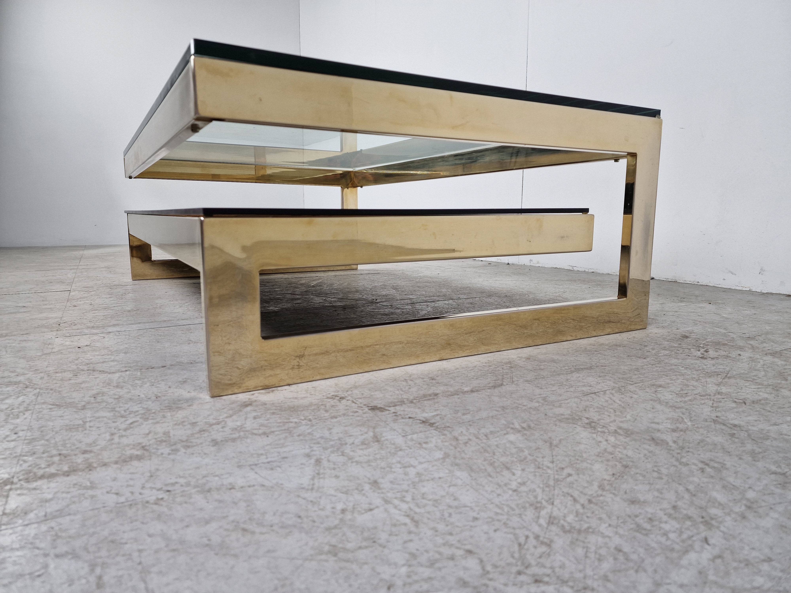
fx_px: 526
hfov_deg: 73.9
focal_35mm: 23
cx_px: 396
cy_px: 296
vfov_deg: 58.9
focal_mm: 6.4
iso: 125
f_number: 1.8
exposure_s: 1/180
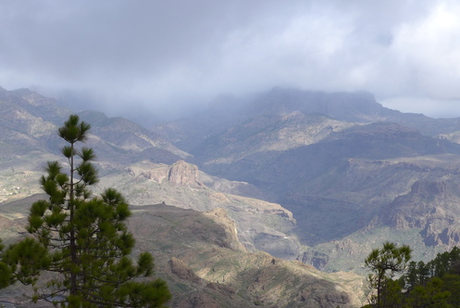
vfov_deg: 20.0
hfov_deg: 29.5
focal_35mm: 68
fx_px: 869
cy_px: 195
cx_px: 161
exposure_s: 1/1300
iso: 80
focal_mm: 9.2
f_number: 2.8
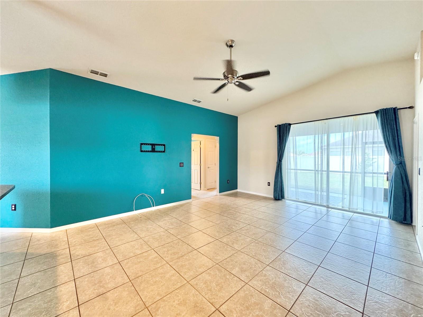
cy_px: 158
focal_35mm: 14
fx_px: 171
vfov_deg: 85.7
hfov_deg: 102.1
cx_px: 212
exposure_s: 1/60
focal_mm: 2.22
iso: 250
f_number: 2.2
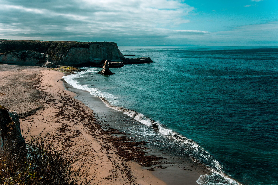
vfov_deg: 35.1
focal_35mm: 38
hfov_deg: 50.7
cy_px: 92
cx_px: 139
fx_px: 294
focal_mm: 38
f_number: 8
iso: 90
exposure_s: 1/400
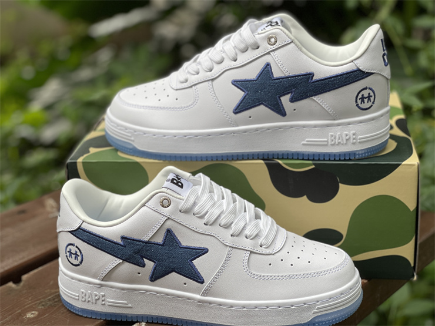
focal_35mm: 64
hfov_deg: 30.3
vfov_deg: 22.9
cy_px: 163
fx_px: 804
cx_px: 218
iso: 50
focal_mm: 7.5
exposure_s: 1/121
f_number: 2.2
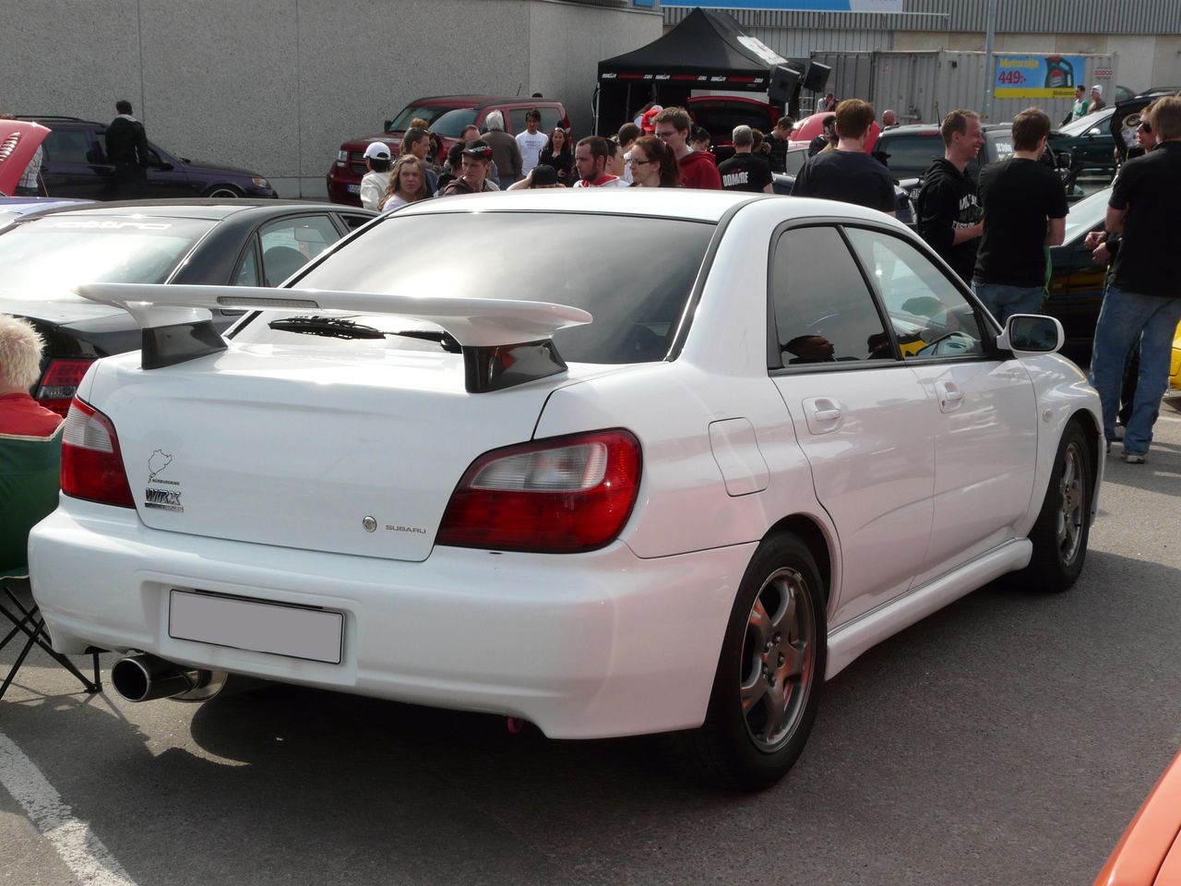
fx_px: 1808
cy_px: 443
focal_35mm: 53
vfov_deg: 27.5
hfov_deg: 36.2
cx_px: 590
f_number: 5.6
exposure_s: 1/400
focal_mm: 8.8
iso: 100
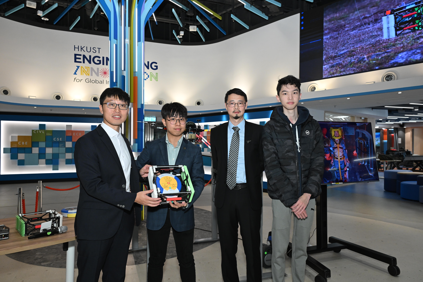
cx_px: 212
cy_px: 141
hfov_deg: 73.7
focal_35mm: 24
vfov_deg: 53.1
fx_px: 282
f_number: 5
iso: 2000
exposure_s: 1/200
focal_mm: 24
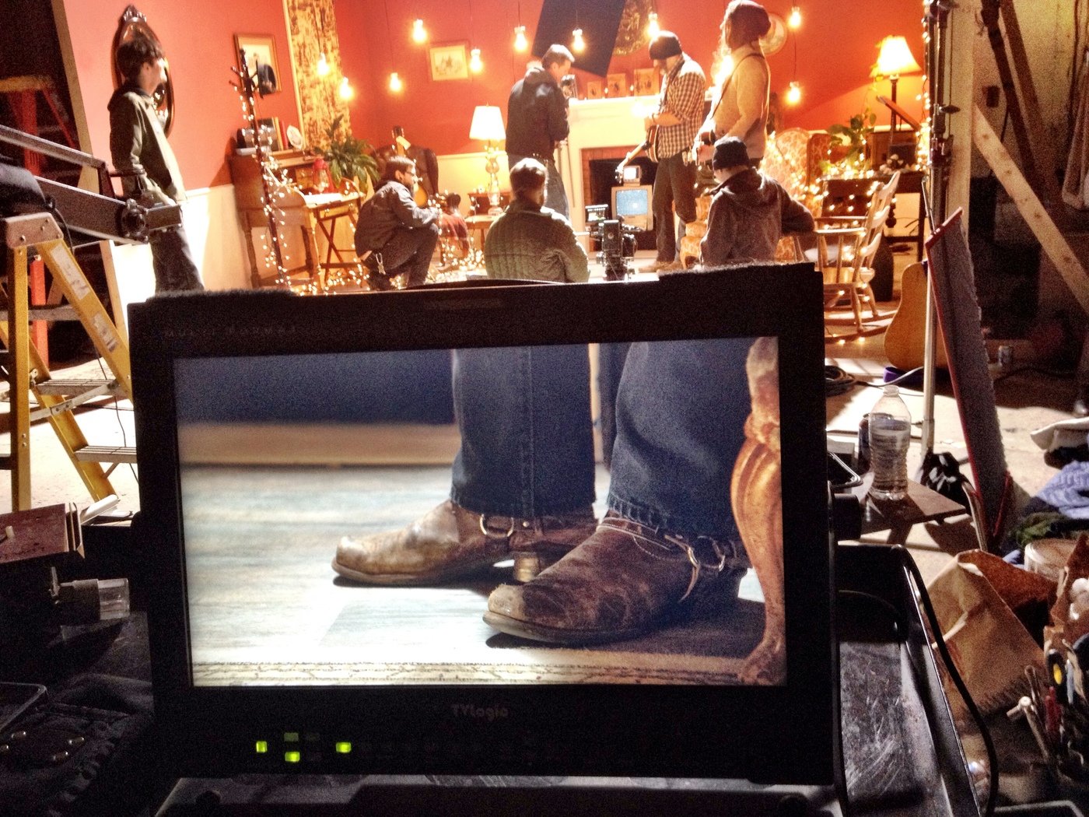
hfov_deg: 52.6
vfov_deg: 40.7
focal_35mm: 35
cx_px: 544
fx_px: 1101
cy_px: 408
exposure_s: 1/20
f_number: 2.4
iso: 200
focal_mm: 4.28
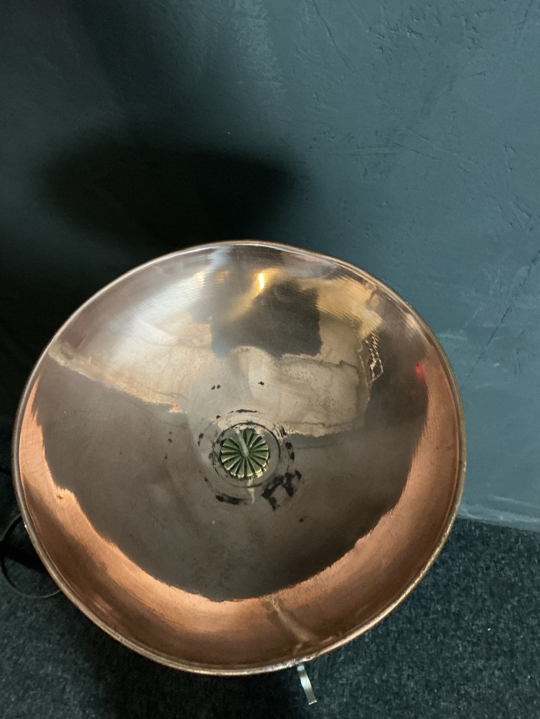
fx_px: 603
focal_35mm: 29
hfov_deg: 48.2
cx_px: 270
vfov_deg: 61.7
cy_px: 360
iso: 400
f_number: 1.8
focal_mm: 3
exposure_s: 1/25
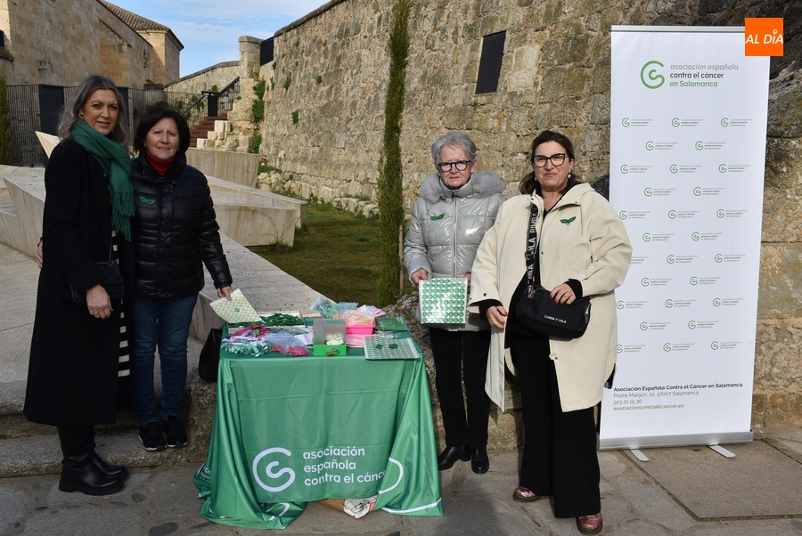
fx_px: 769
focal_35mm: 34
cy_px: 268
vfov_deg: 38.4
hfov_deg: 55.1
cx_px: 401
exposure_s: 1/320
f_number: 9
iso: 200
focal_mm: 23
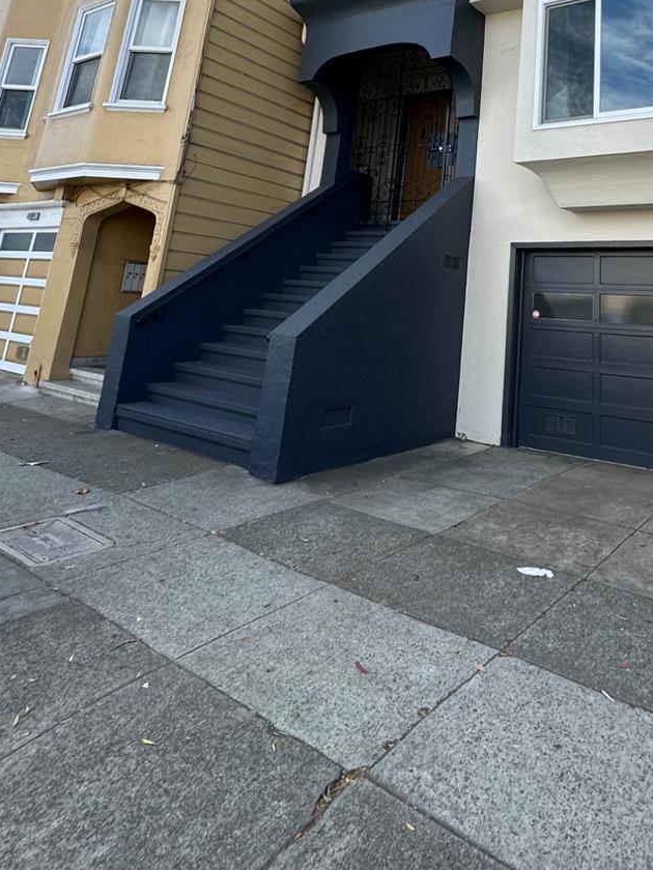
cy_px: 155
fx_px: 629
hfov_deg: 53.0
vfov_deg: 62.6
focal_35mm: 25
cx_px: 470
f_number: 2.2
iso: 40
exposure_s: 1/548
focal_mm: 2.22
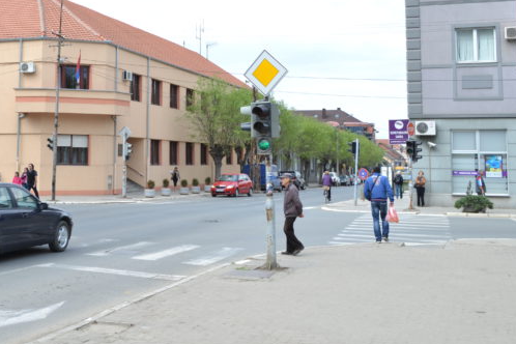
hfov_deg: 37.9
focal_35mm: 51
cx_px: 132
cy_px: 85
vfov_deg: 26.1
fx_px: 731
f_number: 9
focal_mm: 22
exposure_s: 1/80
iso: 100
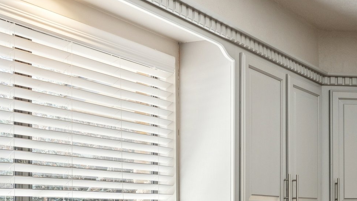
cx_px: 149
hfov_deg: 31.8
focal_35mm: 66
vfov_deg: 17.6
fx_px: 625
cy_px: 223
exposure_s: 1/100
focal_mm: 20
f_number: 8
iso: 200
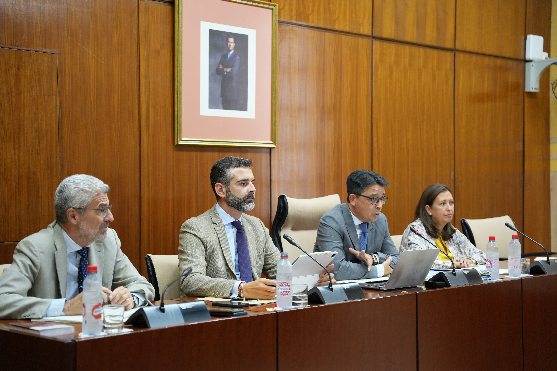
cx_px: 278
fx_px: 928
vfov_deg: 22.6
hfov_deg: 33.4
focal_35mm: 60
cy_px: 186
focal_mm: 60
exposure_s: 1/320
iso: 2500
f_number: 2.8
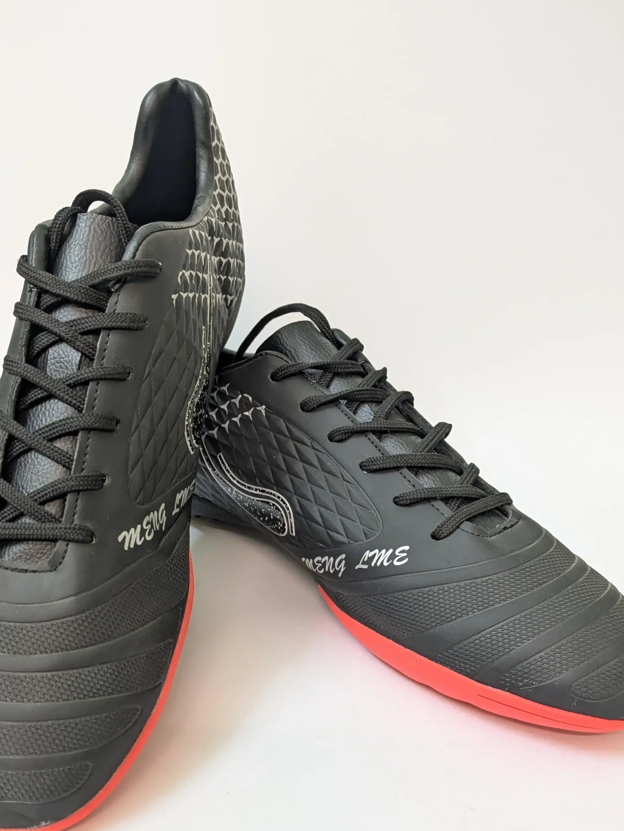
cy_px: 500
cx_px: 271
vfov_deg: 52.2
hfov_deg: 40.6
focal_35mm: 35
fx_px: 841
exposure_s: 1/25
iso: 205
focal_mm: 5.43
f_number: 1.89
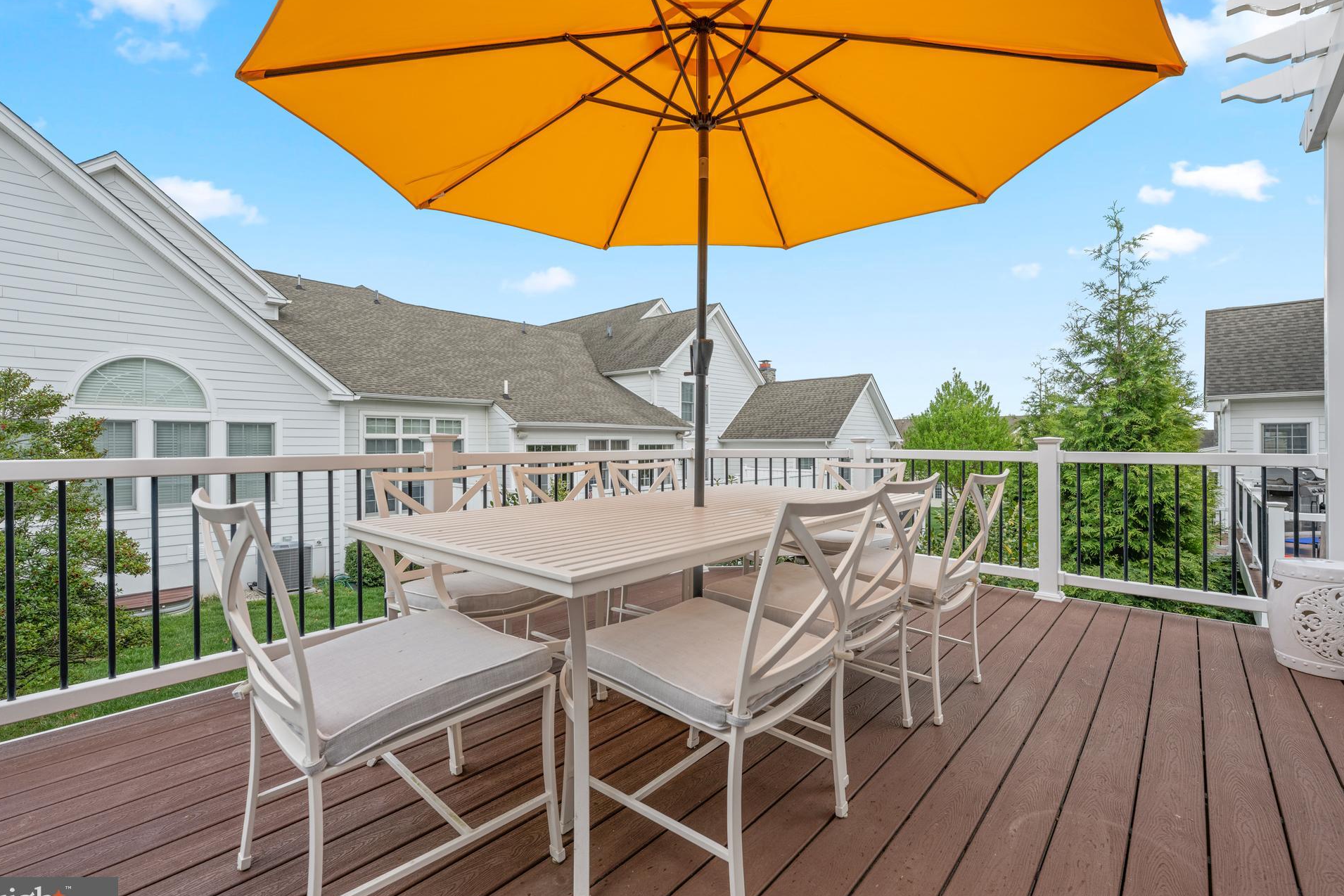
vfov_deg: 77.3
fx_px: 560
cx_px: 682
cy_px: 448
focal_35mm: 15
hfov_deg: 100.4
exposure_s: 1/200
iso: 400
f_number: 8
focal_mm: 14
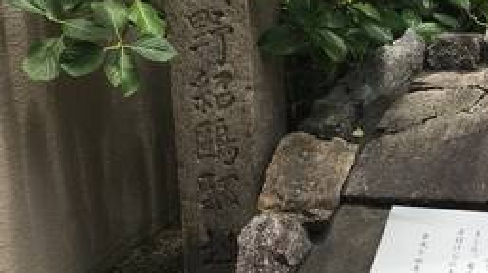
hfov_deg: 27.1
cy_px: 163
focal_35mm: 76
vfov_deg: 15.8
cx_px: 425
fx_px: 983
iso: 20
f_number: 1.8
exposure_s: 1/1808
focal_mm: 3.99
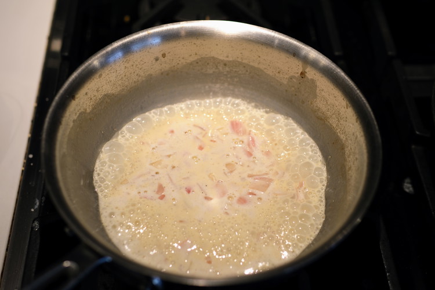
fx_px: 544
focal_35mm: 45
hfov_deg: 43.6
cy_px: 145
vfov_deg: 29.9
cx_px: 218
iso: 125
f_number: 2.2
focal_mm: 30
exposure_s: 1/100
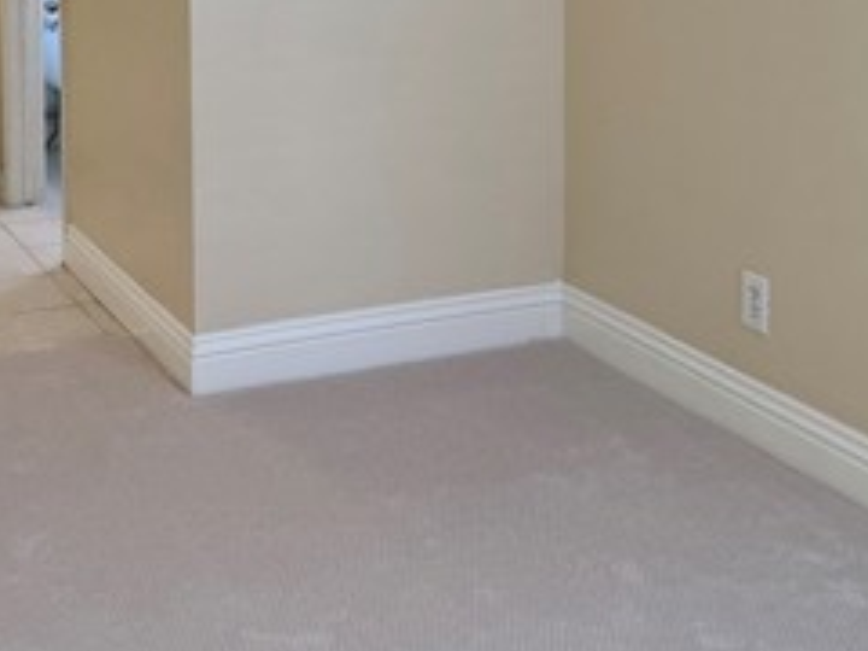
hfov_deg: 29.9
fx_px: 1605
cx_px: 250
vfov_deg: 21.7
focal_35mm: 64
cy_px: -72
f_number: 1.78
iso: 125
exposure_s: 1/120
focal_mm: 6.76
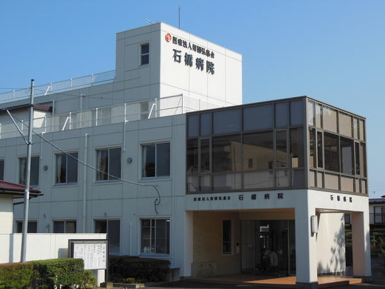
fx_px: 634
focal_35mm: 57
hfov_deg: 33.8
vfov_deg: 25.7
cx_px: 192
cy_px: 144
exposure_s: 1/1250
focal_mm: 10.2
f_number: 4.1
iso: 125
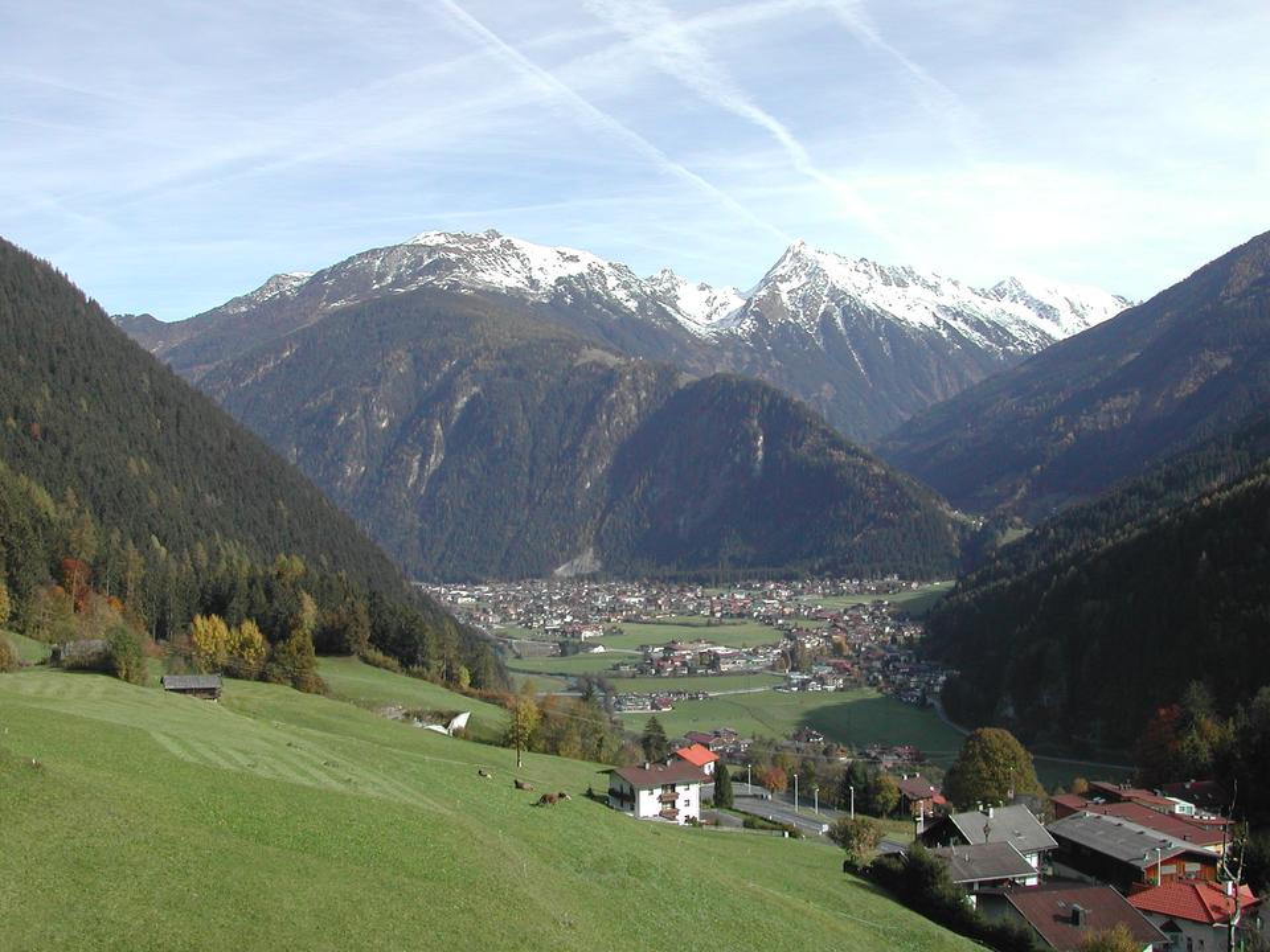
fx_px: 1394
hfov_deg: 49.0
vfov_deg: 37.7
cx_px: 635
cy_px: 476
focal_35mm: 38
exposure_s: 1/190
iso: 100
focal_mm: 8
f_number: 7.6
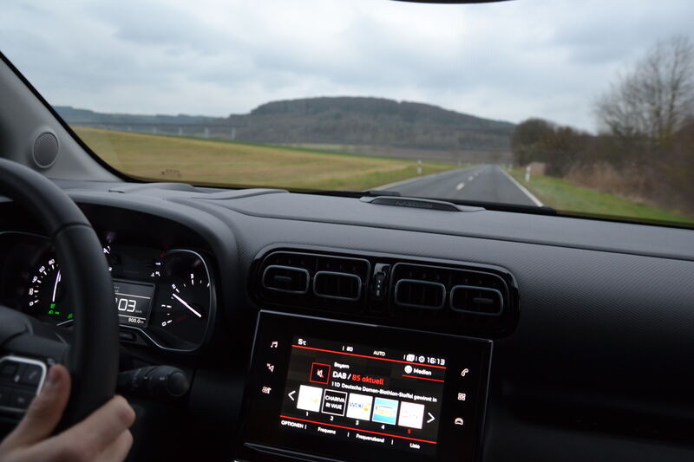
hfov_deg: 59.5
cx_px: 347
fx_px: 607
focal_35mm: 32
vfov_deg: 41.7
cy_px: 231
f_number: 3.8
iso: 400
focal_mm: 21
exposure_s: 1/30
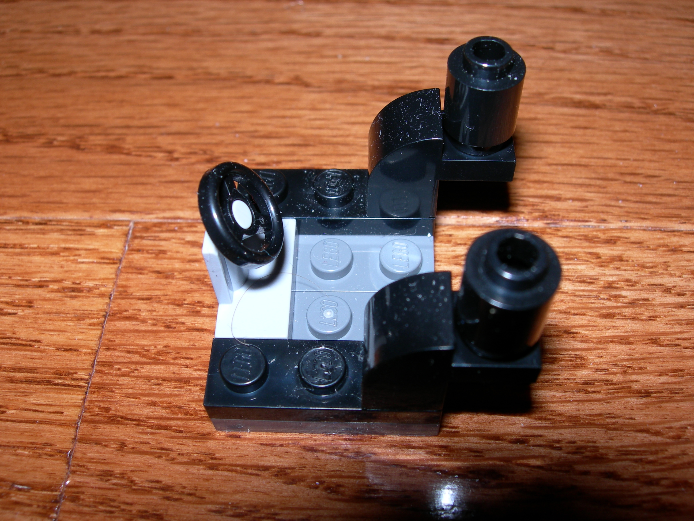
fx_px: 762
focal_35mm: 38
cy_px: 260
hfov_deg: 49.0
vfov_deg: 37.7
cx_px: 347
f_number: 4.8
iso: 50
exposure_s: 1/60.1
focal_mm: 7.8
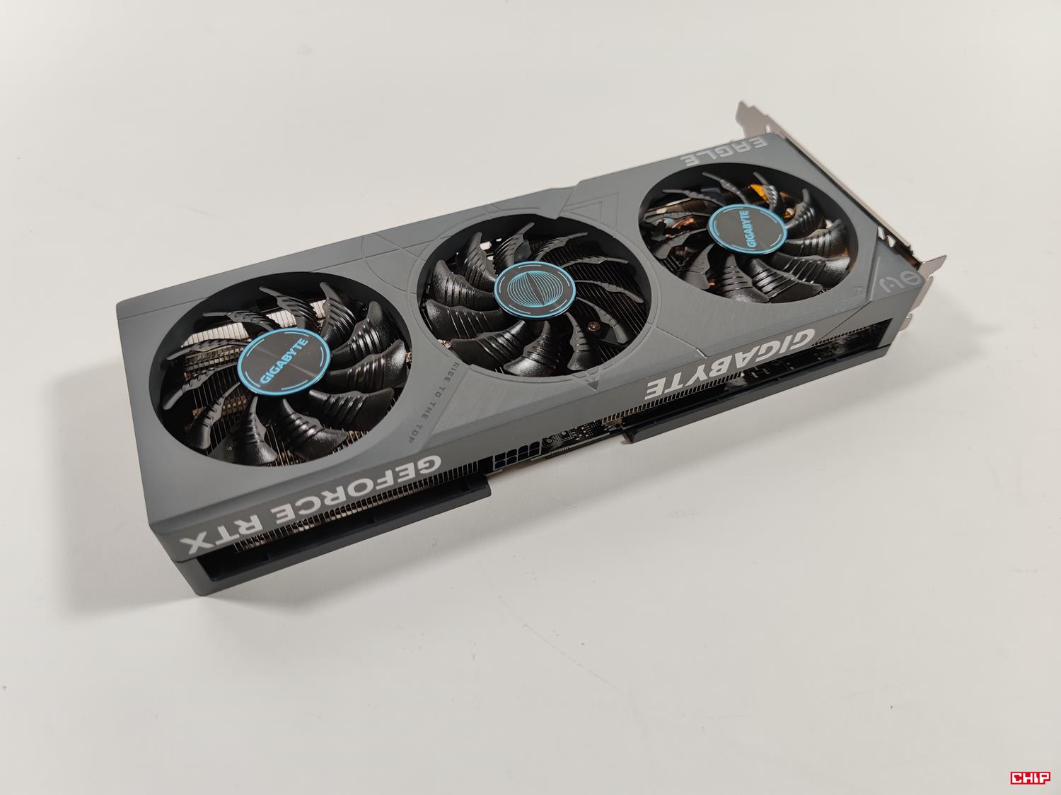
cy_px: 398
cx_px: 530
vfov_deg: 54.9
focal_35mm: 25
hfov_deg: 69.4
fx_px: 766
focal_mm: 6.78
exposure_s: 1/100
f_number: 1.85
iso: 70
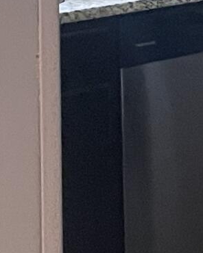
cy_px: -168
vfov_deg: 9.0
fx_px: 1547
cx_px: 382
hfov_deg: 7.3
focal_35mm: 206
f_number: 1.6
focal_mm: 4.2
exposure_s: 1/60
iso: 400
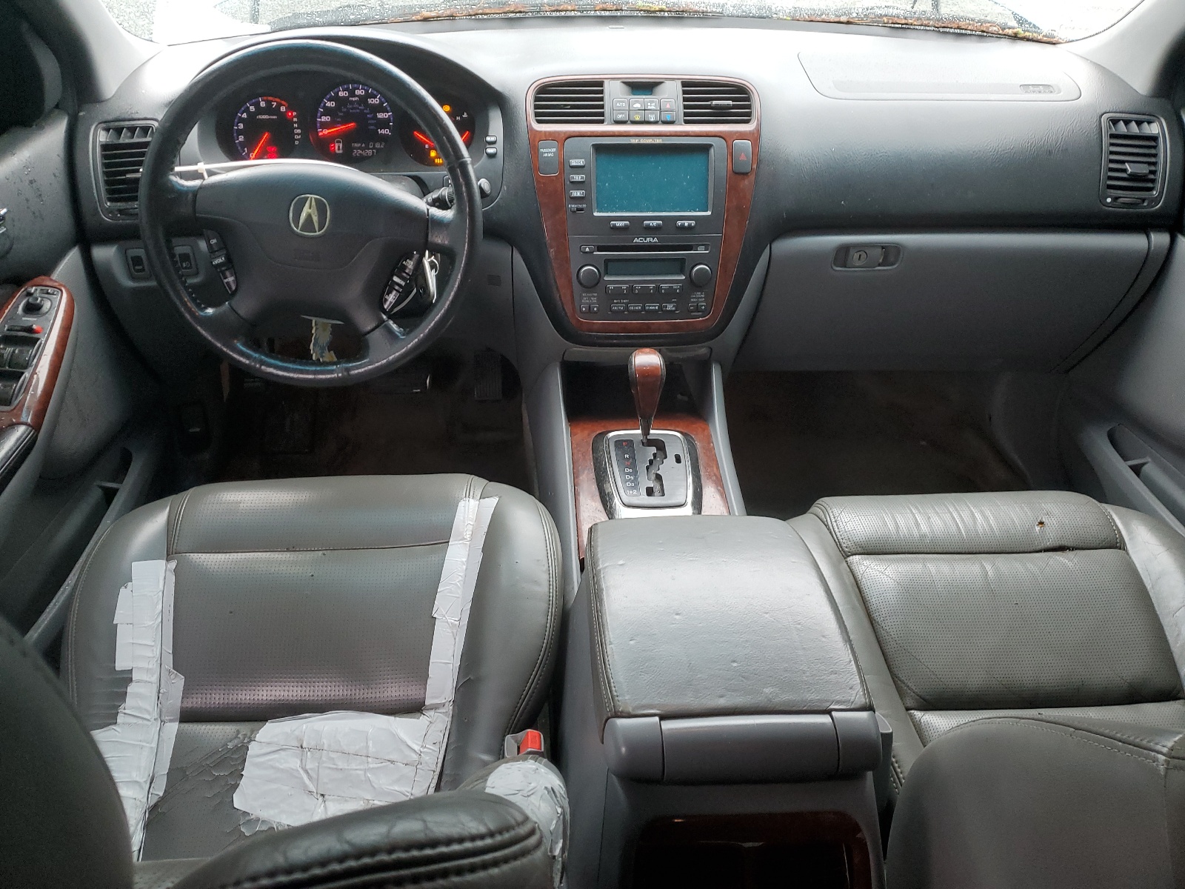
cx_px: 592
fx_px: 890
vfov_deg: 53.1
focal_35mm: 26
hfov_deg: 67.3
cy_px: 444
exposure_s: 1/60.2
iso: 80
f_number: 1.5
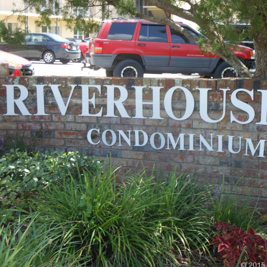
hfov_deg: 19.3
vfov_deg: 19.3
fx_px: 785
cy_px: 133
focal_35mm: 90
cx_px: 119
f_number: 4.4
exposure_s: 1/80
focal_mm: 13.6
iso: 80
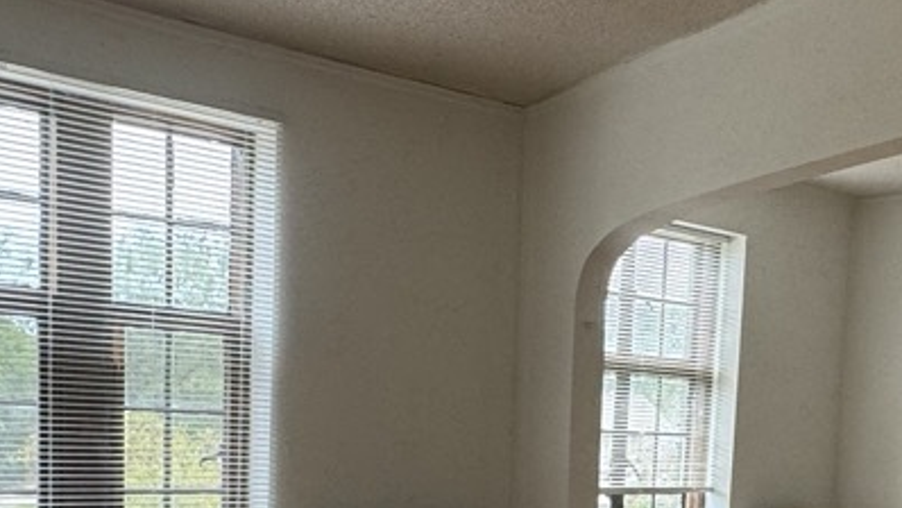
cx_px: 630
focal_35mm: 49
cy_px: 551
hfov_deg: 41.3
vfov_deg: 23.1
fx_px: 1172
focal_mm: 2.22
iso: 125
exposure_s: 1/99
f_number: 2.2
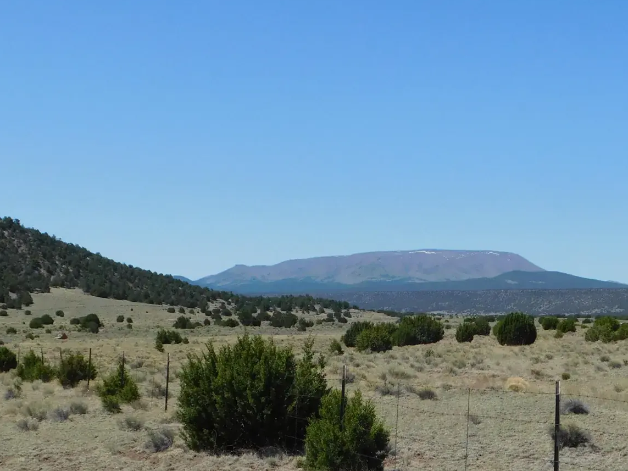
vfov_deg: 21.0
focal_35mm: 70
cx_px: 364
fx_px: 1270
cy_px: 303
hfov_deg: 27.7
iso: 125
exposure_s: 1/1500
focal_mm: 7.1
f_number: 3.6
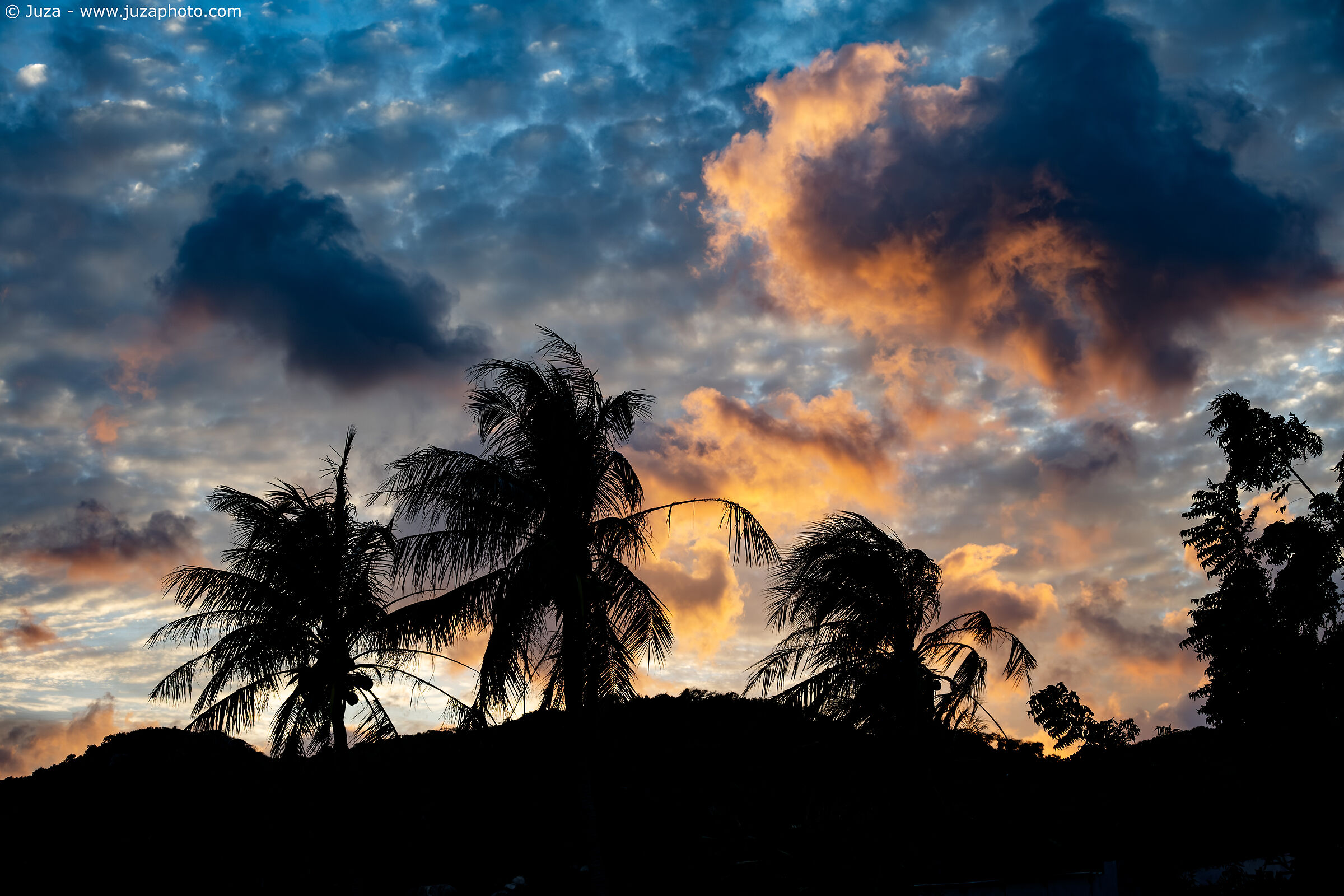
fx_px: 2016
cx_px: 672
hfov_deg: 36.9
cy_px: 448
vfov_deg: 25.1
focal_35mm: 54
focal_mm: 54
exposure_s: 1/640
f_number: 7.1
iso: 800
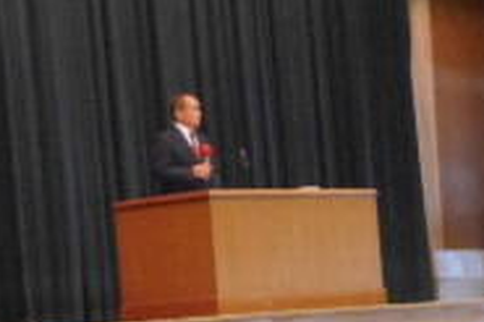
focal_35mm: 180
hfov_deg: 11.4
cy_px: 414
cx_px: 335
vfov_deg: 7.5
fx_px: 2418
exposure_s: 1/20
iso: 800
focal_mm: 8.8
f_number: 4.5
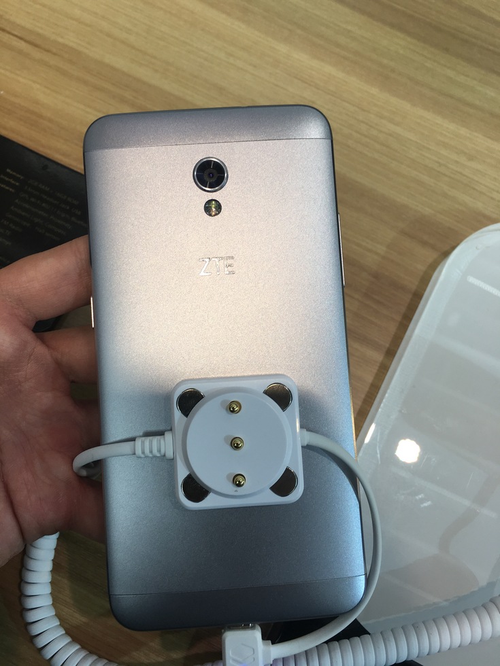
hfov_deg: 48.2
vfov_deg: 61.7
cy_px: 333
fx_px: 559
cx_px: 250
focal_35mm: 29
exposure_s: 1/100
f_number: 2.2
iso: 25
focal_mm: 4.15
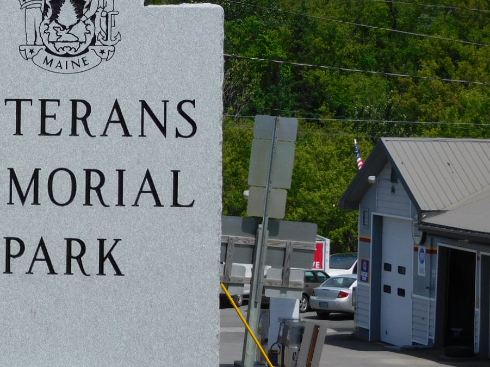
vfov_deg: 7.5
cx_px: 62
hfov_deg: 9.9
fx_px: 2816
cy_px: 129
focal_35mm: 199
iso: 125
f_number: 4.9
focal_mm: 20
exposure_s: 1/1000
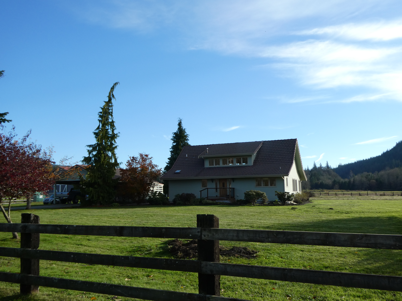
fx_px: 360
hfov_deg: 58.4
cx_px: 201
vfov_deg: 45.4
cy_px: 150
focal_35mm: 31
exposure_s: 1/500
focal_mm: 5.4
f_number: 3.5
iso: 80
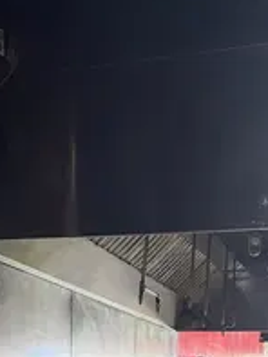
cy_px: 467
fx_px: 670
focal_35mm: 65
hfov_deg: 22.6
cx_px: 127
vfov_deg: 25.5
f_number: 1.78
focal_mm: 6.76
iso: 250
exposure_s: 1/60
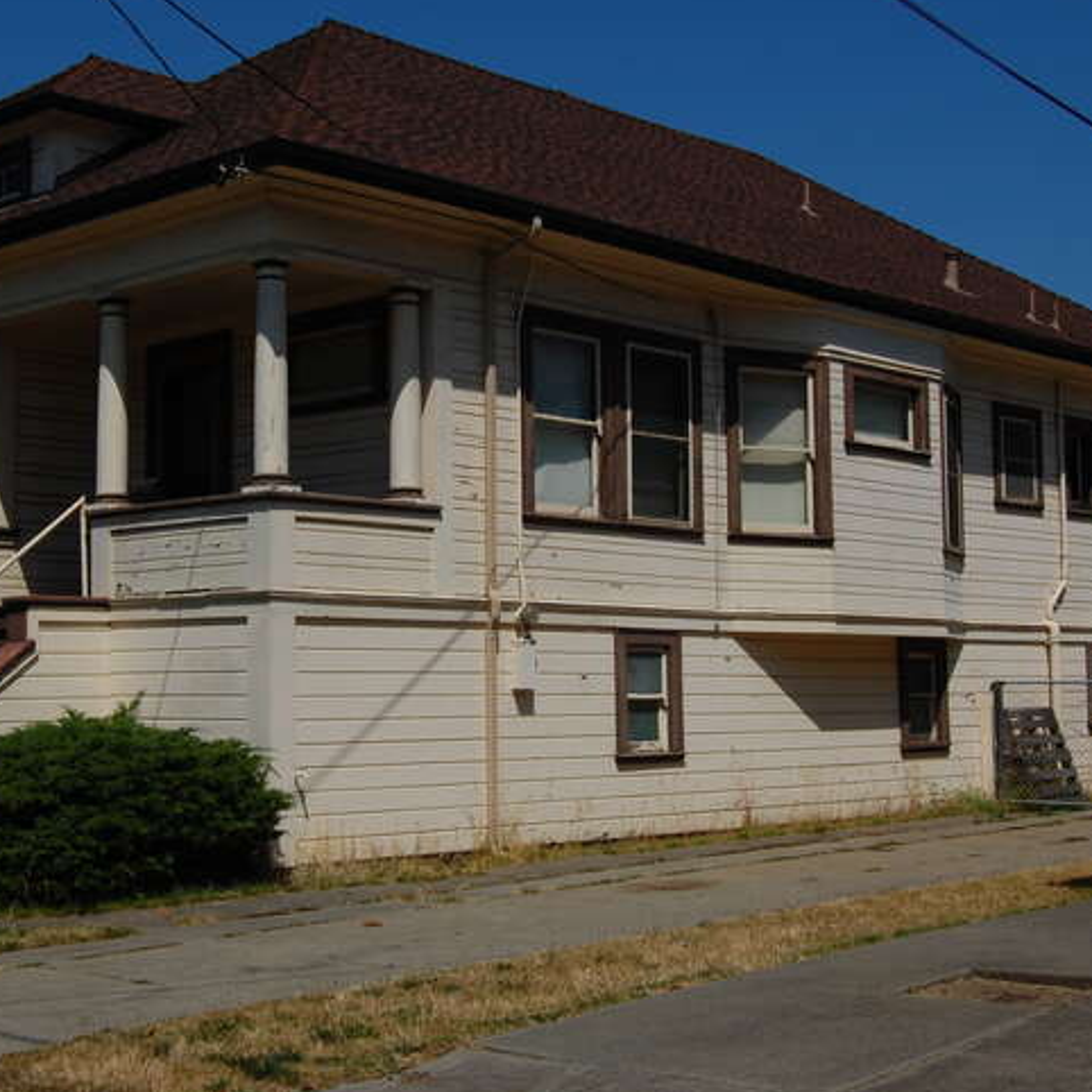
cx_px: 437
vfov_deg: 31.1
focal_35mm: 55
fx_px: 1963
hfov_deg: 31.0
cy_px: 532
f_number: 16
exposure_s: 1/320
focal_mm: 26
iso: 200
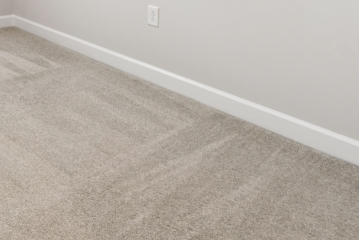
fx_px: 429
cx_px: -15
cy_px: -102
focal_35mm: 43
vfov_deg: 25.2
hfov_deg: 39.1
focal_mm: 10
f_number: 8
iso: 100
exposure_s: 1/2.5
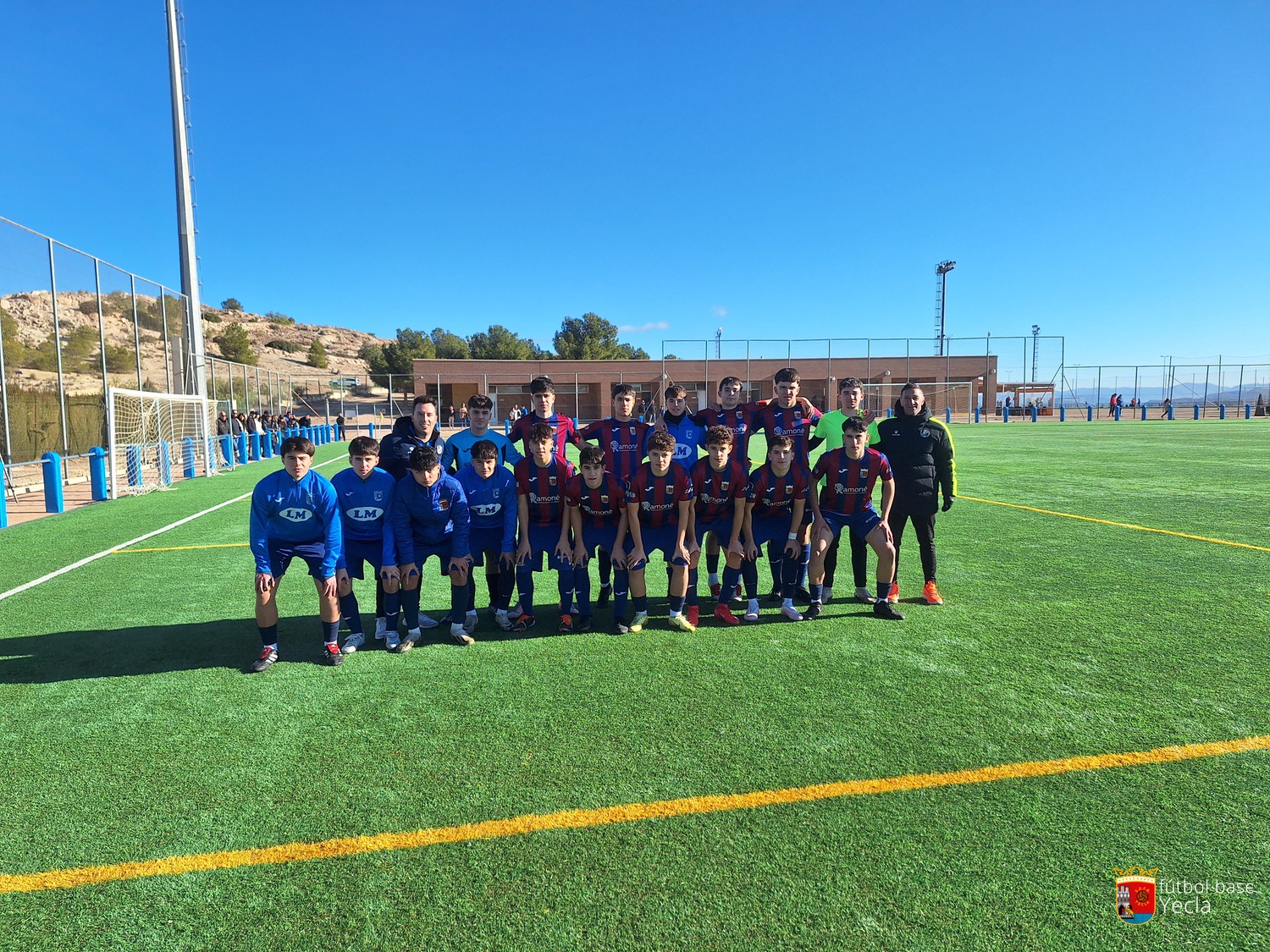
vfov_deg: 58.9
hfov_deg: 73.9
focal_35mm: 23
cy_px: 476
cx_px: 635
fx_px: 844
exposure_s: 1/2375
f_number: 1.8
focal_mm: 5.54
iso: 40
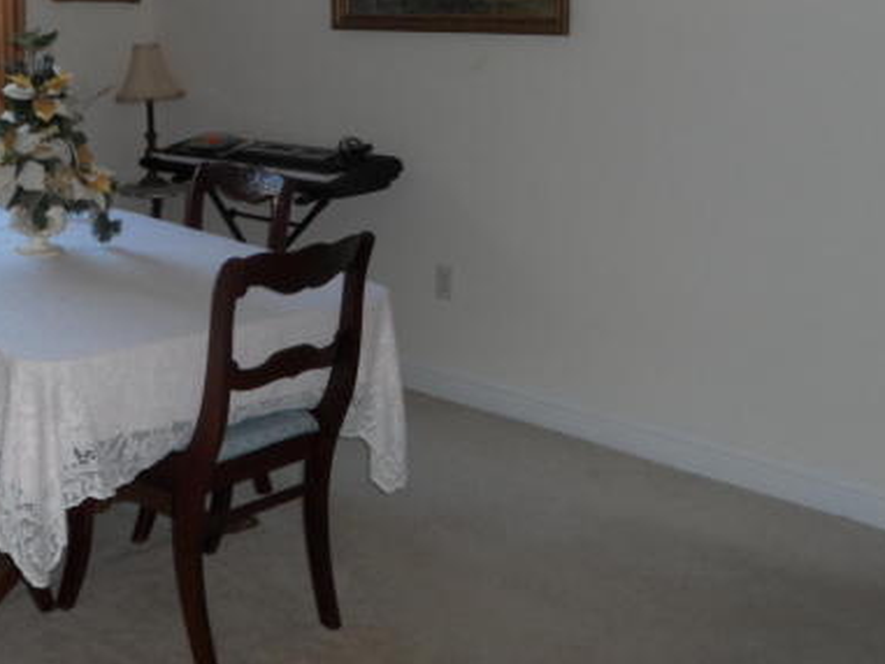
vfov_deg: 30.1
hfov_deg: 38.8
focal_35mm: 47
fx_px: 1202
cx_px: 172
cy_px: 125
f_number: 3.1
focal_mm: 4.9
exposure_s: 1/30
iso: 120
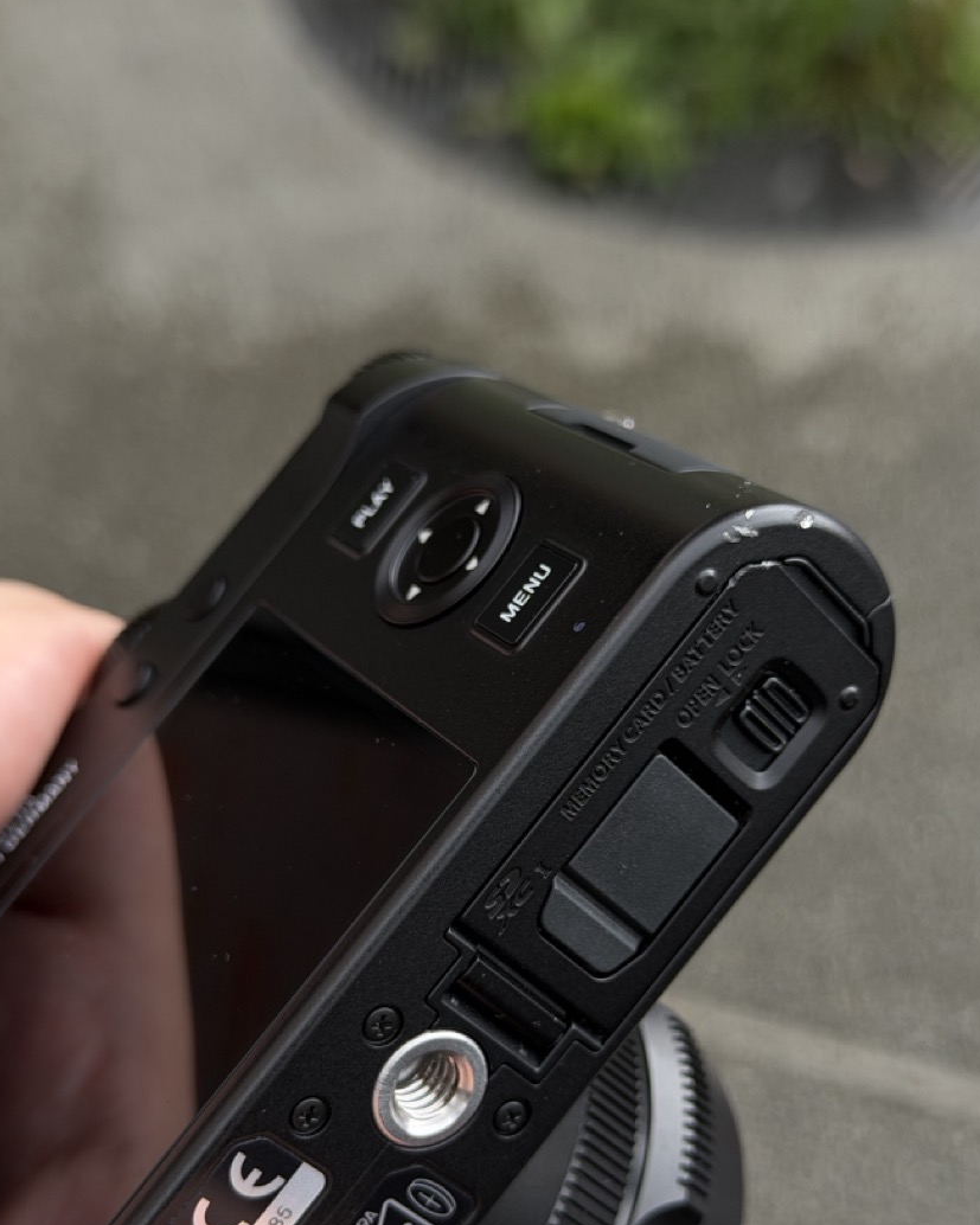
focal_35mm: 58
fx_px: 2103
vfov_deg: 32.4
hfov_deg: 26.2
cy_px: 727
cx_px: 483
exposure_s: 1/175
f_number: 1.78
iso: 64
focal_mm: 6.76
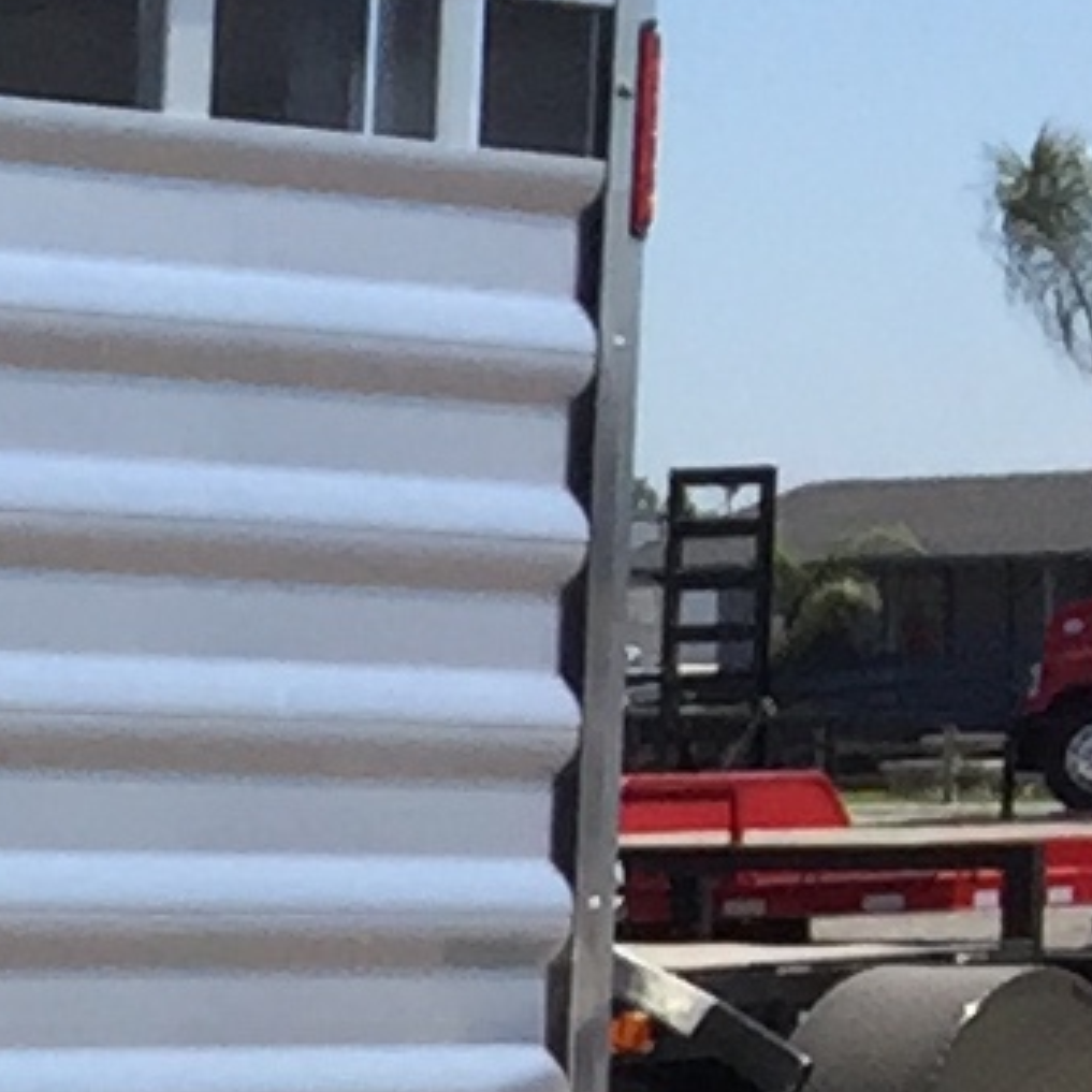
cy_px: 1482
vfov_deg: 7.0
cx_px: -3859
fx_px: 8816
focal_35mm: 247
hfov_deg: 5.7
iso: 32
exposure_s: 1/2475
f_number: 2.2
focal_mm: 4.15
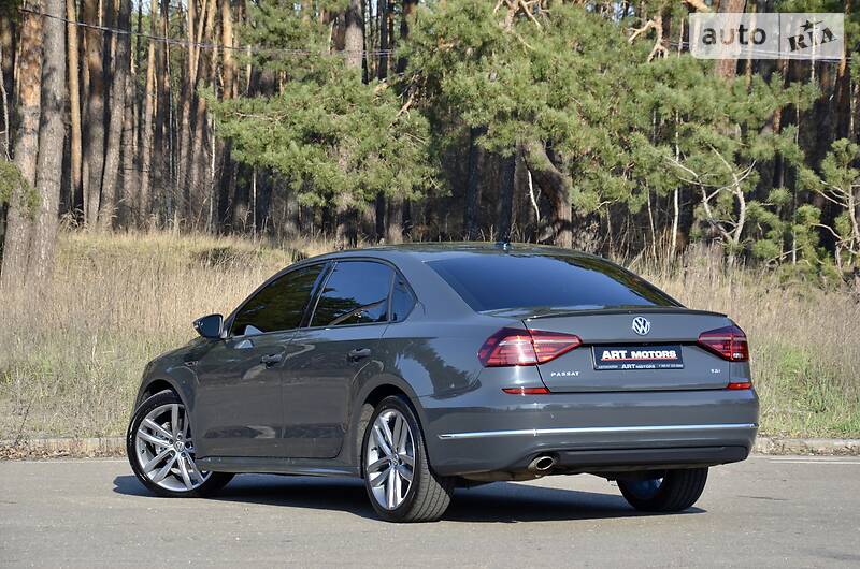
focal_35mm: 138
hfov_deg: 14.9
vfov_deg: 9.9
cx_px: 430
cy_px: 284
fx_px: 3290
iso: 200
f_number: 8
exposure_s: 1/250
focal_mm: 92
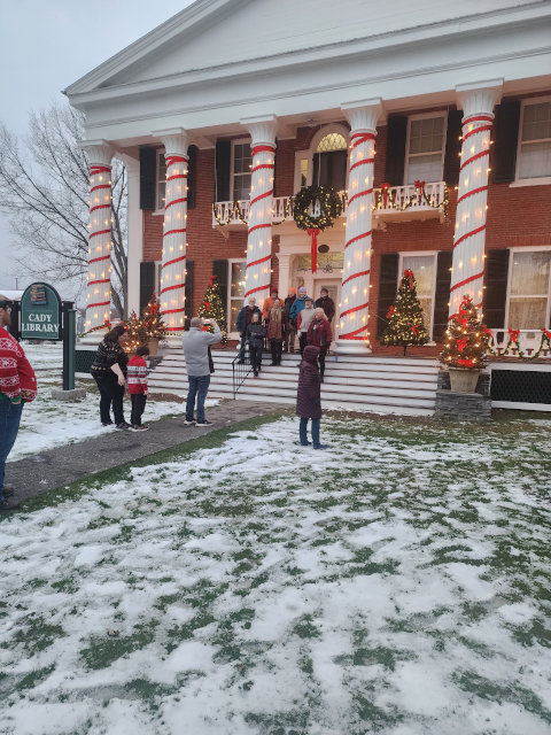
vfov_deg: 73.9
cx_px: 276
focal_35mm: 23
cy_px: 368
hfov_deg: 58.9
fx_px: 488
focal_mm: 6.4
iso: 400
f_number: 1.8
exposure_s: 1/120
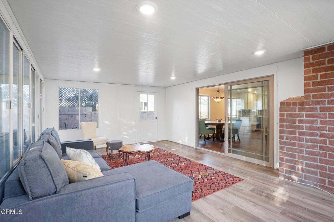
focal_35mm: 16
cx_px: 167
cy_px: 111
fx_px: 148
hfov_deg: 96.8
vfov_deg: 73.7
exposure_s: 1/20
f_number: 8
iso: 5000
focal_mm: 16
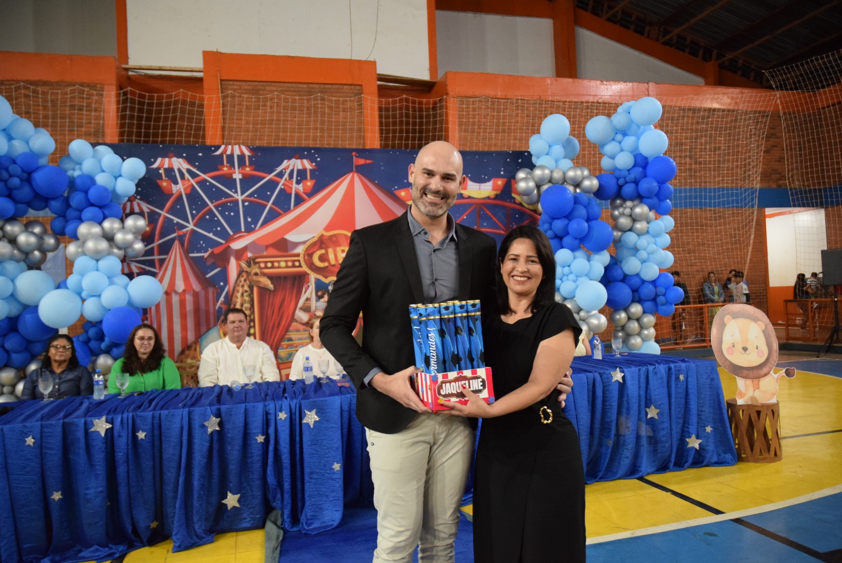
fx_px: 632
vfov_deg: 48.0
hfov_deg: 67.3
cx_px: 421
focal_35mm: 27
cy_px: 282
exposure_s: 1/60
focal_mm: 18
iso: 2500
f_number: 3.5
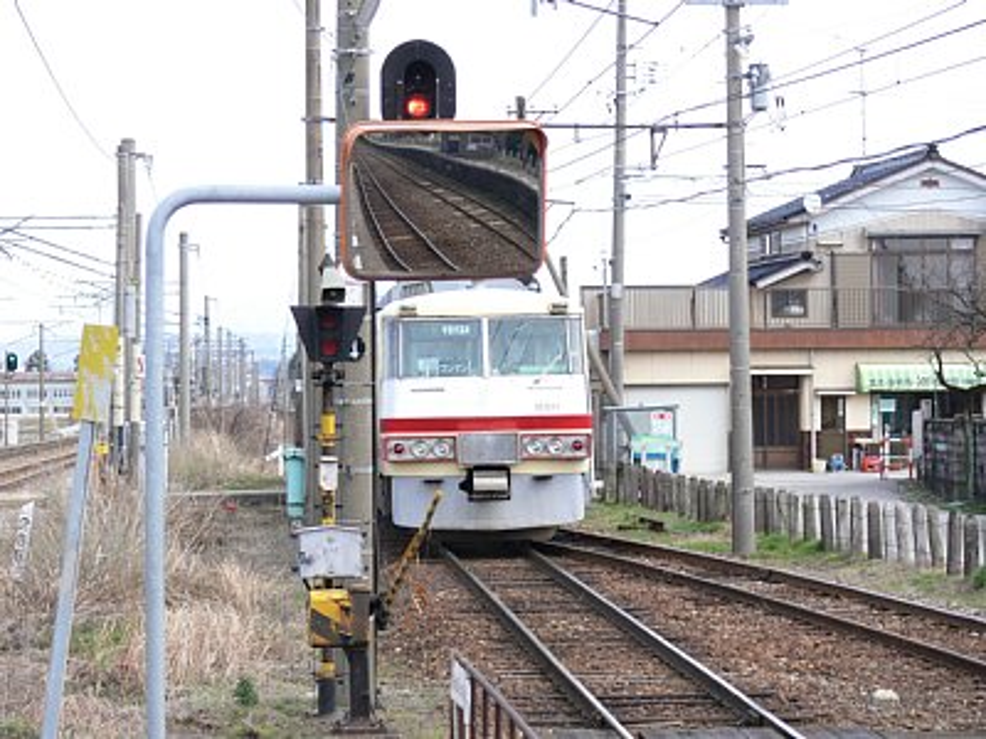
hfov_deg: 14.1
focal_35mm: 140
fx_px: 3988
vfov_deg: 10.6
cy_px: 370
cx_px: 493
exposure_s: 1/400
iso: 100
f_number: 3.6
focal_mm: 29.6
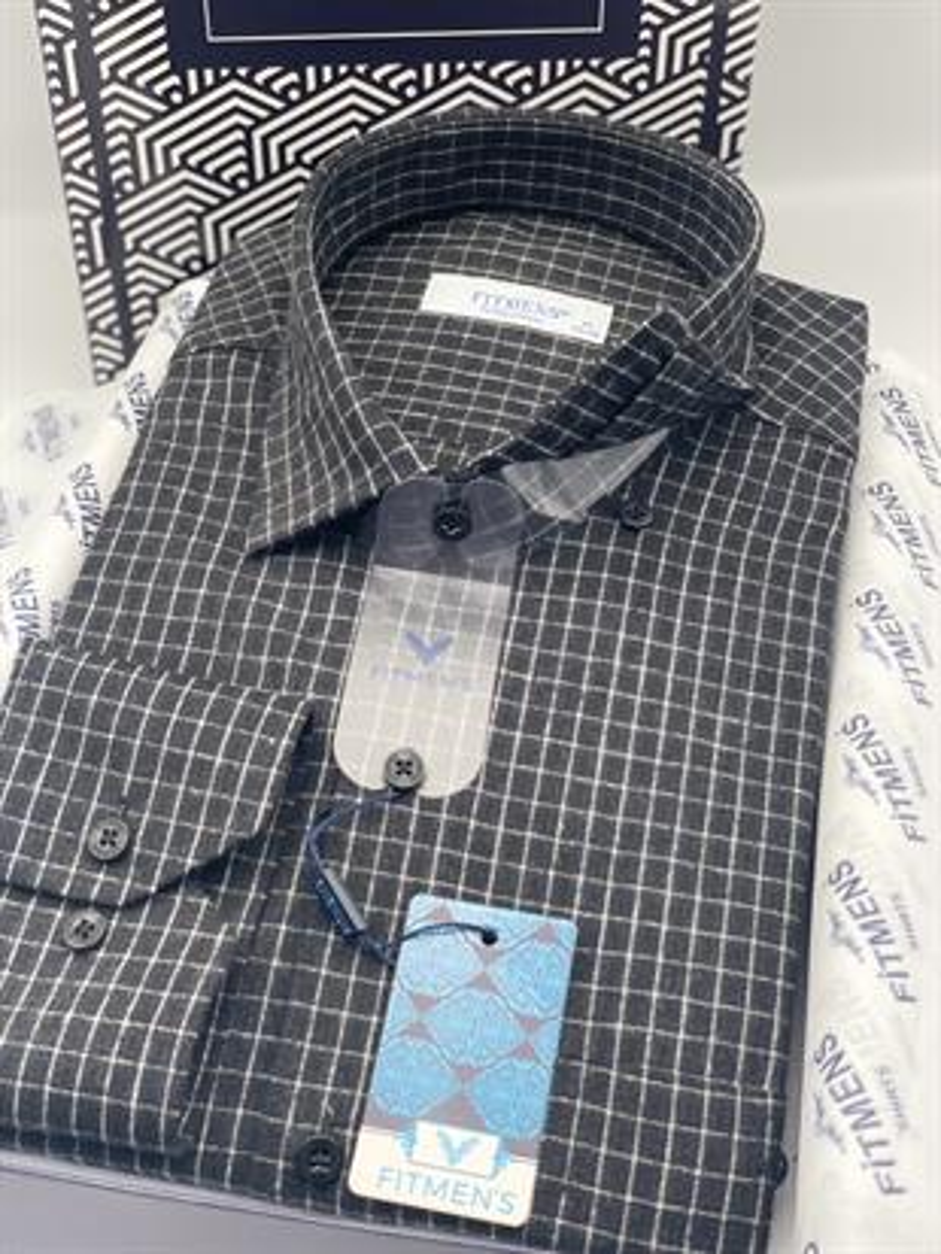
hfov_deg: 28.0
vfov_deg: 36.8
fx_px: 1884
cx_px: 470
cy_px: 627
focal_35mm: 52
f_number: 2
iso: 25
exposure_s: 1/100
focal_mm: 6
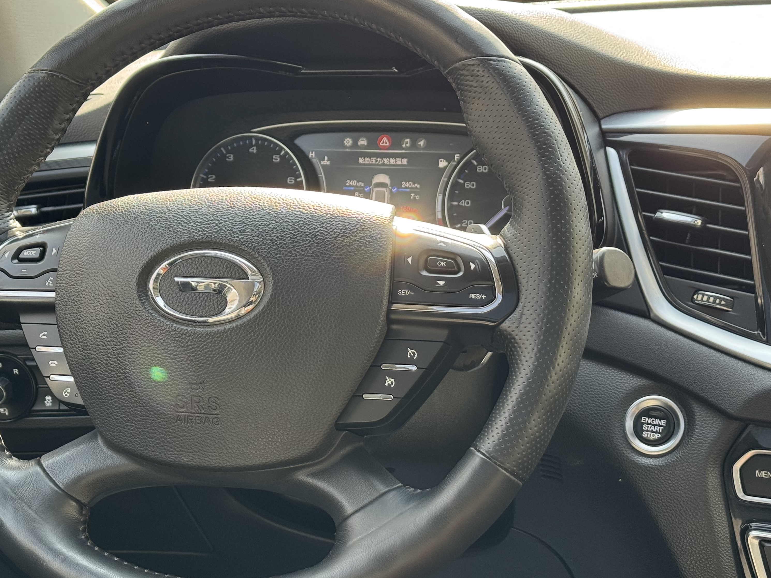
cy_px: 291
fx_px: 1448
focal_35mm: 65
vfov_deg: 22.6
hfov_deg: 29.7
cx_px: 282
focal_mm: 6.76
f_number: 1.78
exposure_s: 1/143
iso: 50
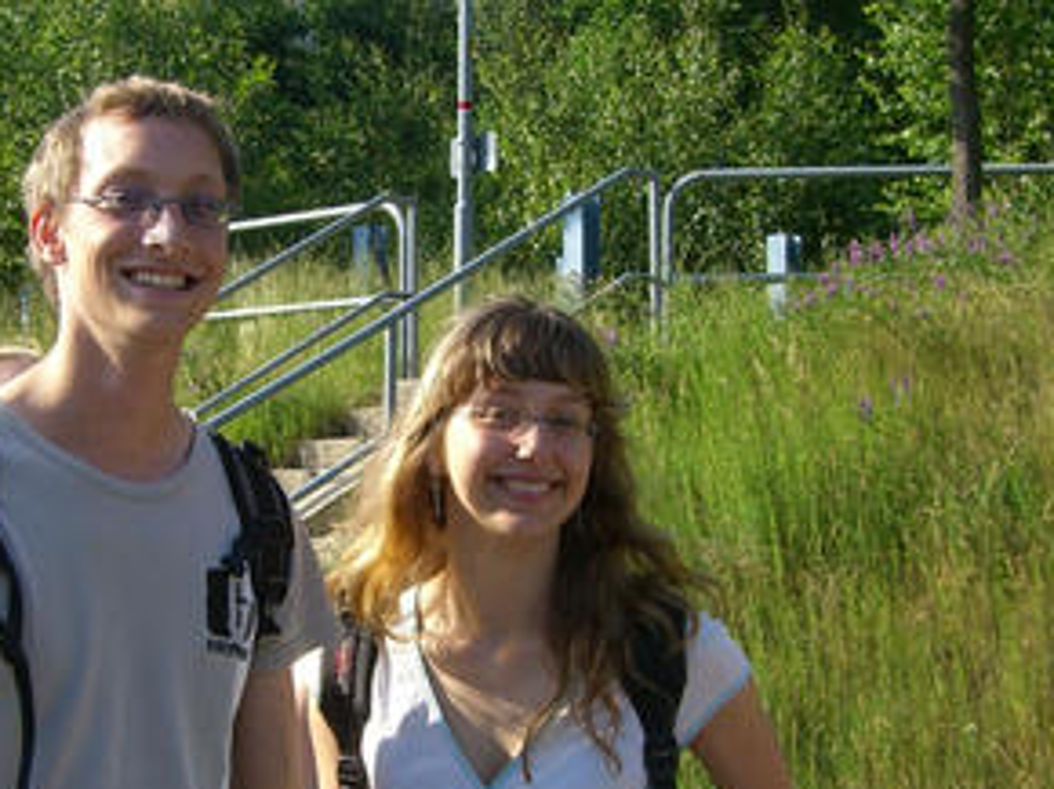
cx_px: 422
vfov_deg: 17.5
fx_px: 2556
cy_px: 436
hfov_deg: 23.3
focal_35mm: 84
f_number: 4.3
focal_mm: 6.2
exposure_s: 1/320
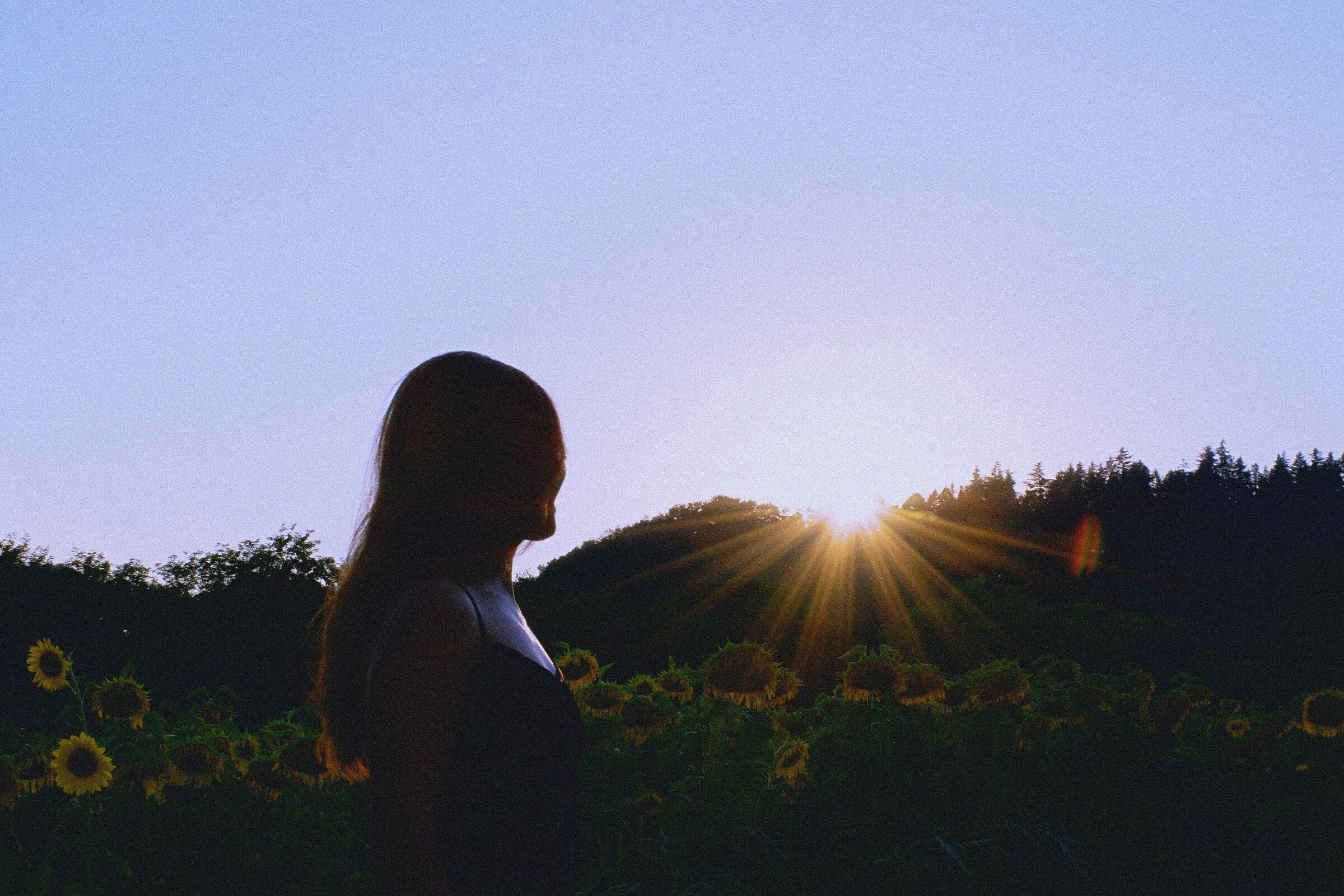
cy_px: 448
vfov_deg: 18.2
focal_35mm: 75
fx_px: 2800
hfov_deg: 27.0
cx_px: 672
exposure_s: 1/200
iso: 100
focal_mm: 50
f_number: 20
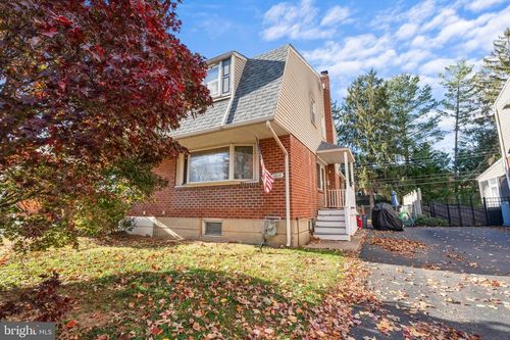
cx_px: 255
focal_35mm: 16
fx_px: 227
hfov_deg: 96.8
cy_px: 170
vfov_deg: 73.7
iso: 400
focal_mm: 16
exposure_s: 1/125
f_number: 8
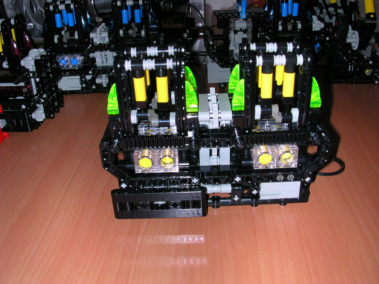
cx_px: 190
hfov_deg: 50.1
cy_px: 142
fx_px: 405
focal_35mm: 37
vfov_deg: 38.7
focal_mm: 5.6
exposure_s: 1/60
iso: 100
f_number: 4.5
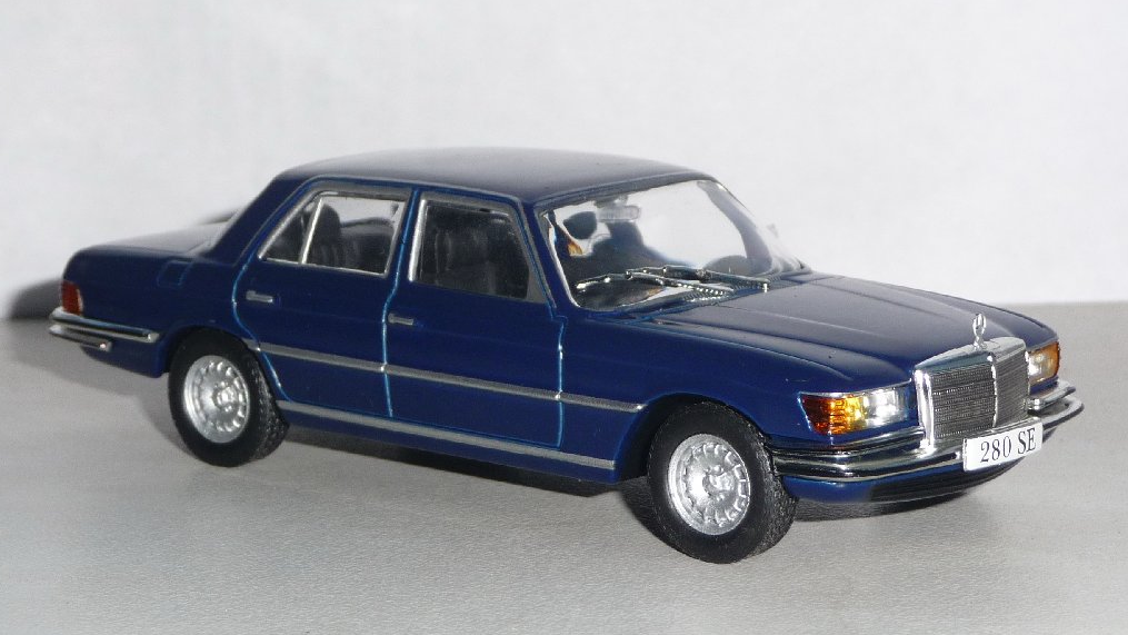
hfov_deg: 21.4
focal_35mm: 100
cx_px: 560
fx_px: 2991
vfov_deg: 12.1
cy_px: 334
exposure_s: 1/30
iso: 100
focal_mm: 11.3
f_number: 4.5
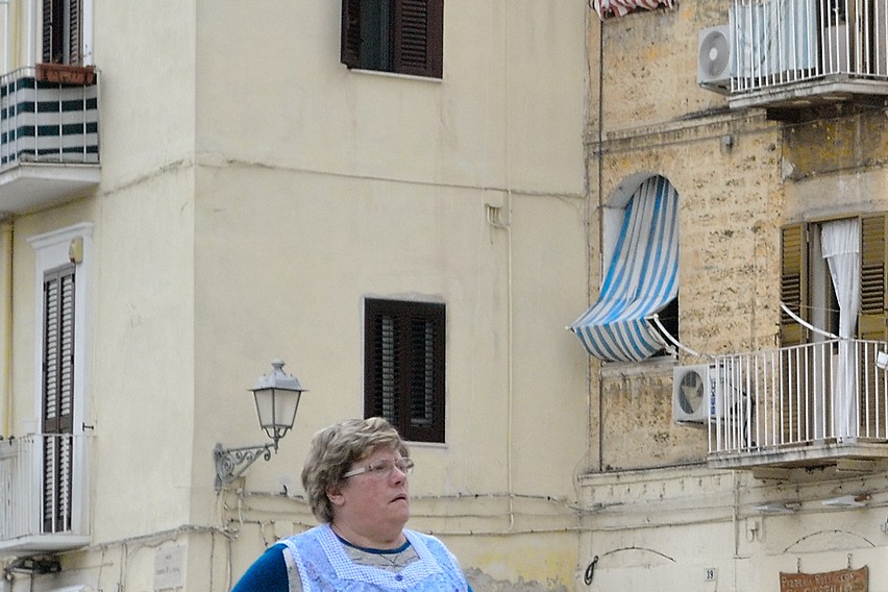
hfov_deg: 8.7
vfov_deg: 5.9
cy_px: 500
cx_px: 1111
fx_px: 5732
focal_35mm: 232
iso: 100
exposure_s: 1/125
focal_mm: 55
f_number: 6.3
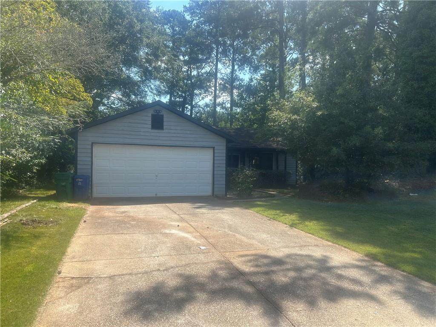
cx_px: 218
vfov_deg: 53.1
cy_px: 164
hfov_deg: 67.3
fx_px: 327
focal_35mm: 26
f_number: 1.5
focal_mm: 5.7
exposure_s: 1/2208
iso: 50
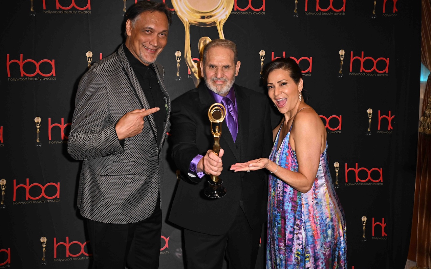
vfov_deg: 31.2
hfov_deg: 48.2
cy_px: 129
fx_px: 481
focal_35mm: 41
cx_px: 216
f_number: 5.6
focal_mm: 40
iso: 2000
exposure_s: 1/320
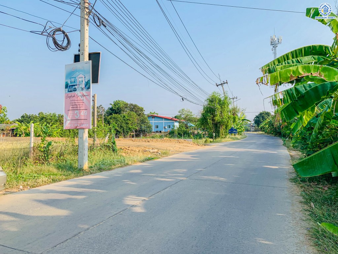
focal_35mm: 26
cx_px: 169
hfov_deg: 67.3
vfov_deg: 53.1
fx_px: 254
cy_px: 127
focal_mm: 4.25
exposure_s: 1/8000
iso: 25
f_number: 1.8
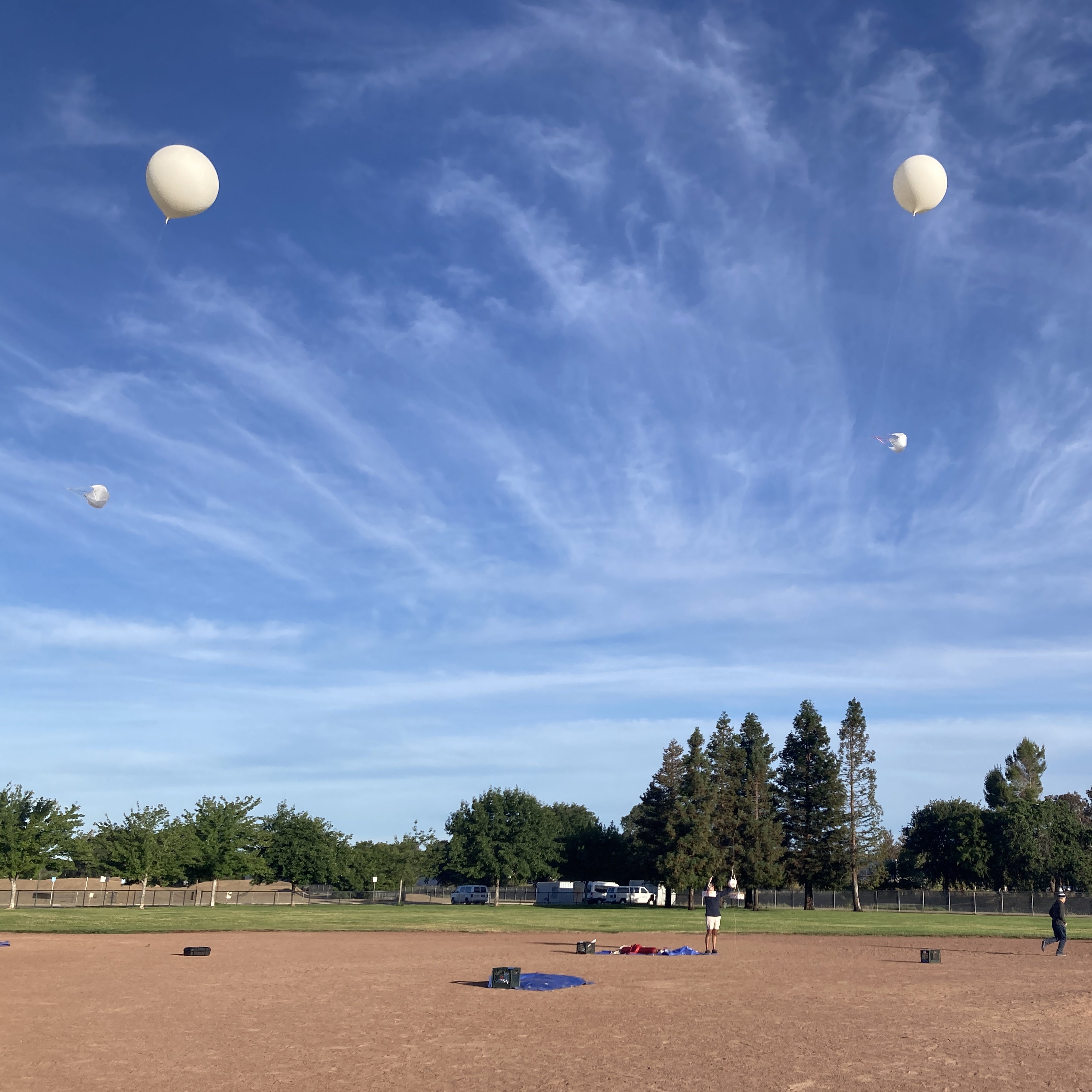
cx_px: 745
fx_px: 1213
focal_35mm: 34
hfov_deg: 47.5
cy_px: 548
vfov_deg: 48.5
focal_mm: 3.99
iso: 20
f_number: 1.8
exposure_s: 1/1869
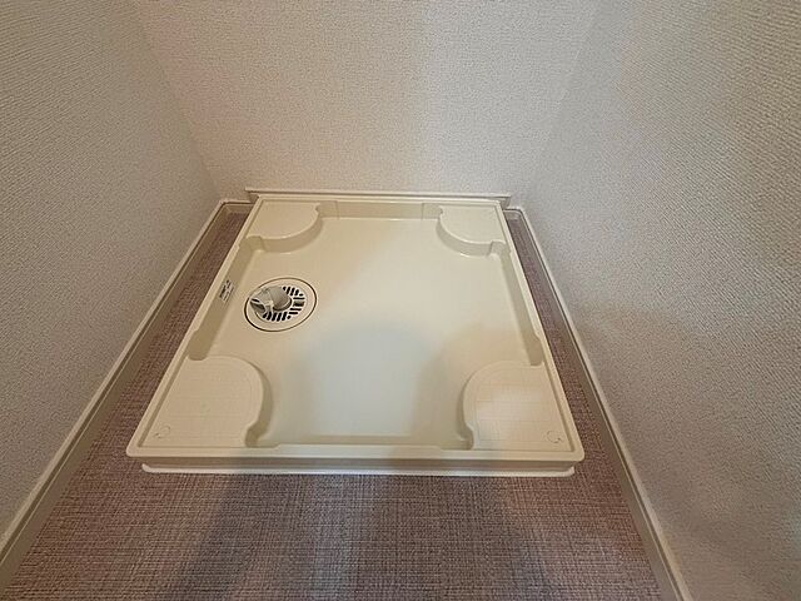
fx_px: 324
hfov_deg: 102.1
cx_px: 400
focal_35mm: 14
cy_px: 300
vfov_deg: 85.7
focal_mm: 2.22
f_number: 2.2
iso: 320
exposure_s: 1/99
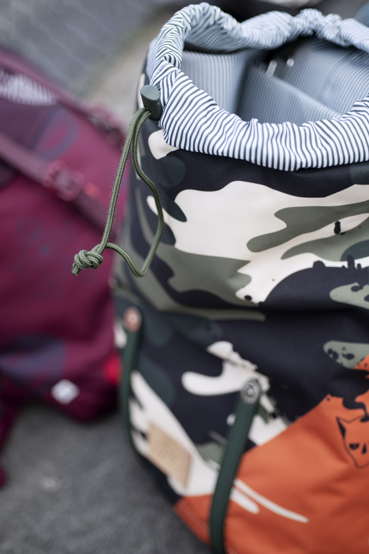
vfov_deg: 33.4
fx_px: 923
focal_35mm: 60
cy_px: 277
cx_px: 184
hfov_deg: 22.6
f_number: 3.2
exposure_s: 1/400
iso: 100
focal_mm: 60
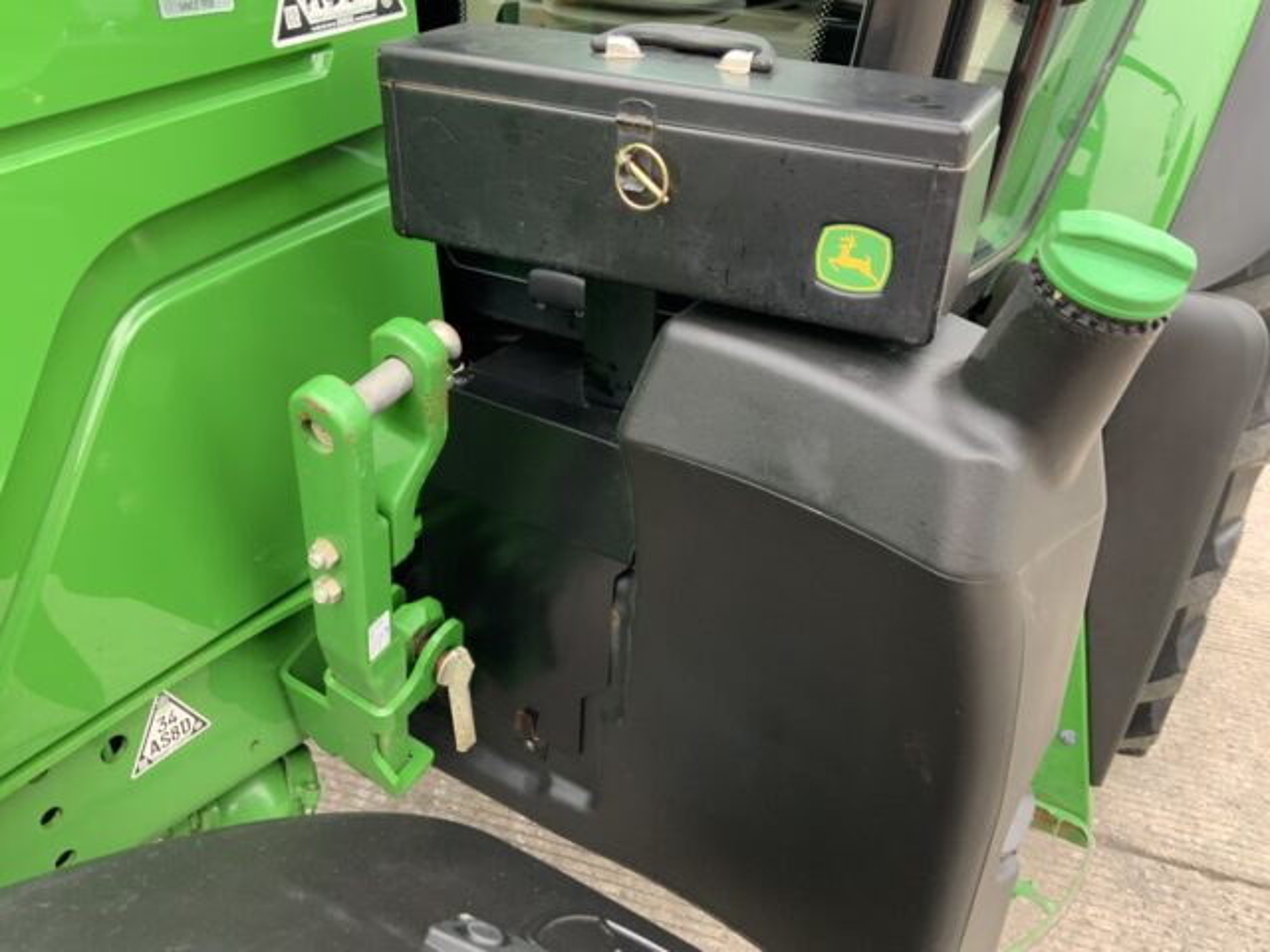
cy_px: 476
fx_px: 1064
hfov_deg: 61.7
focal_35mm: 29
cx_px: 635
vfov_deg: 48.2
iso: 64
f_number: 1.8
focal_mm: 3
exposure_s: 1/82
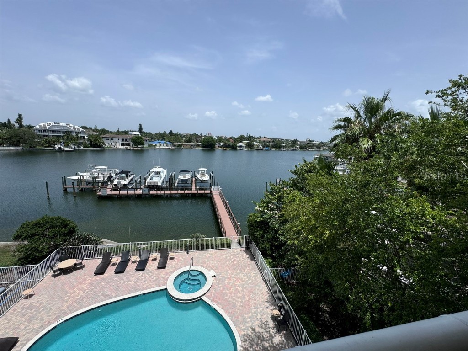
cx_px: 234
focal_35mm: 14
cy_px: 176
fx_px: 189
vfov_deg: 85.7
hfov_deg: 102.1
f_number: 2.2
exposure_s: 1/2083
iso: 50
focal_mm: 2.22
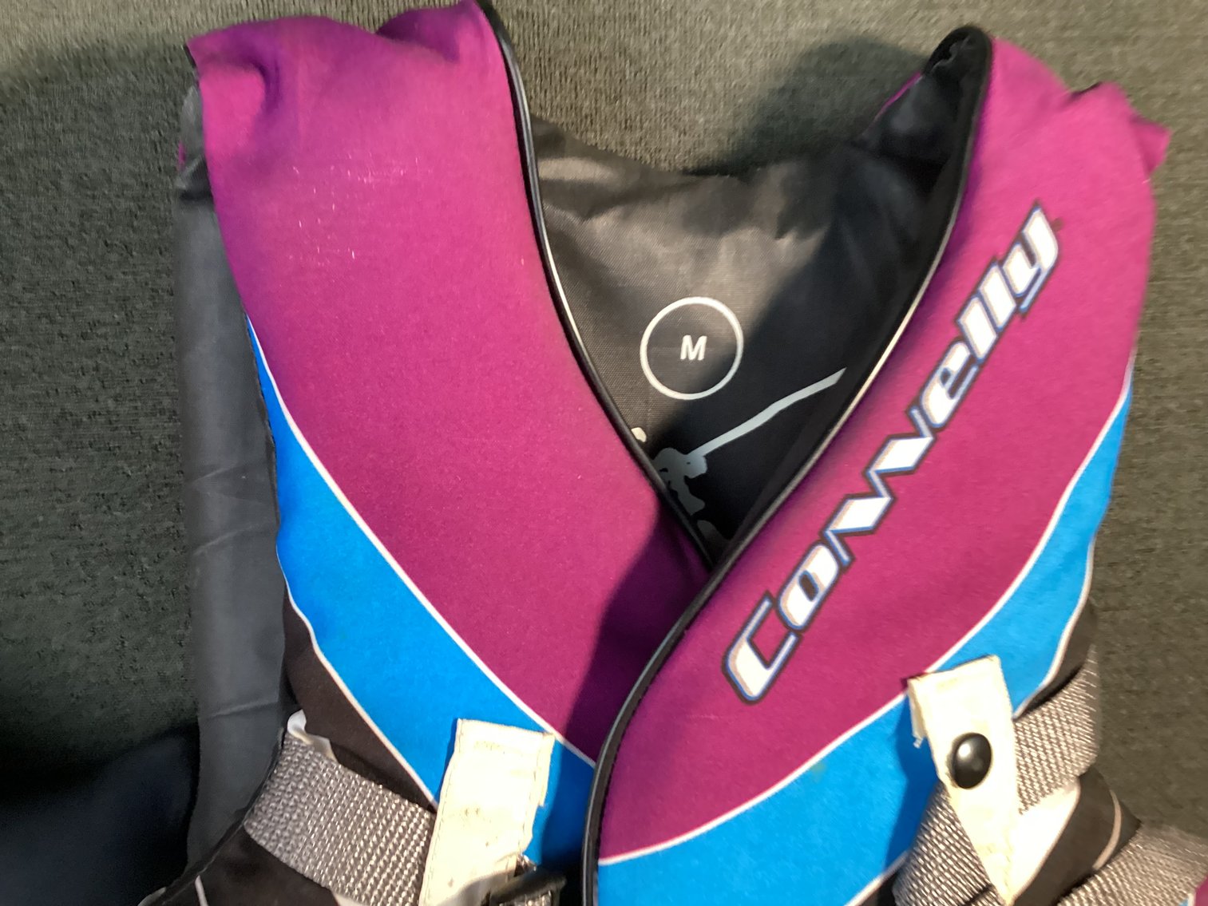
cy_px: 453
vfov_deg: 45.4
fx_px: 1082
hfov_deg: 58.3
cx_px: 604
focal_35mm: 31
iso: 320
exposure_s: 1/60
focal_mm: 3.3
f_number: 2.4
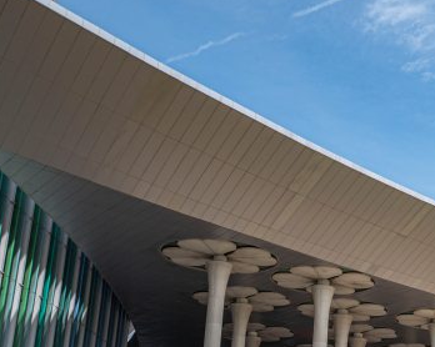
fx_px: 875
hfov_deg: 24.6
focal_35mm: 68
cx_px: 556
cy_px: 307
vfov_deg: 22.0
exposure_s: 1/5000
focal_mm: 28
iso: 100
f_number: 1.7
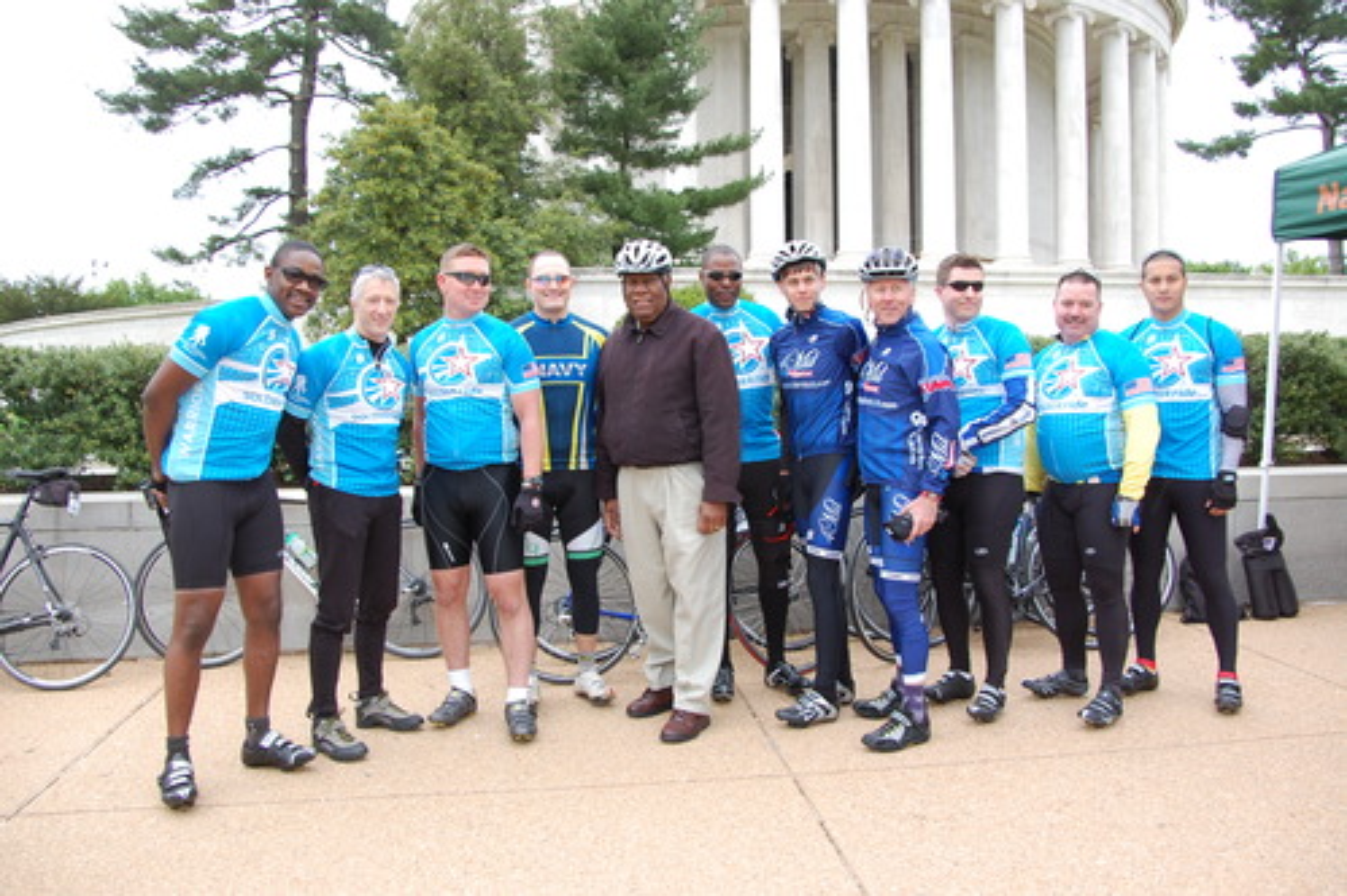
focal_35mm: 30
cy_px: 448
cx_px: 674
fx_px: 1122
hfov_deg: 62.0
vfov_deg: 43.6
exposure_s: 1/125
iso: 200
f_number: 5.6
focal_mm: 20
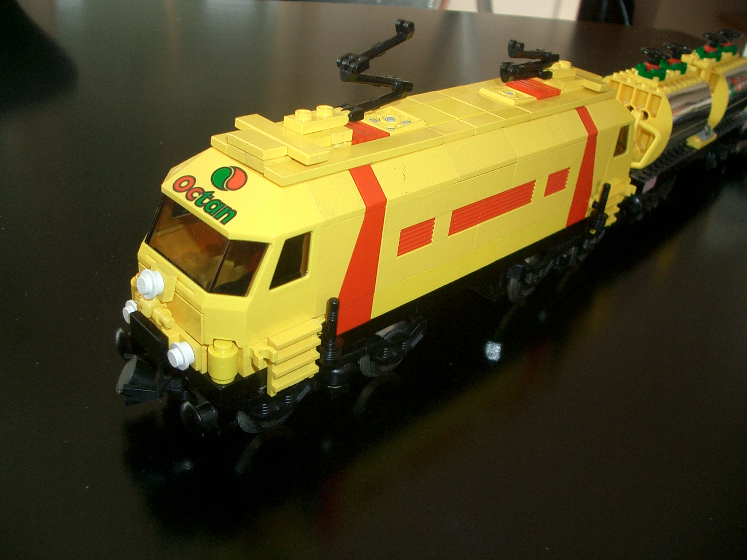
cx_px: 374
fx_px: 755
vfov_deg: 40.7
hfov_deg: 52.6
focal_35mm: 35
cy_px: 280
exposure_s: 1/40
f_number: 2.6
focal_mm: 5.8
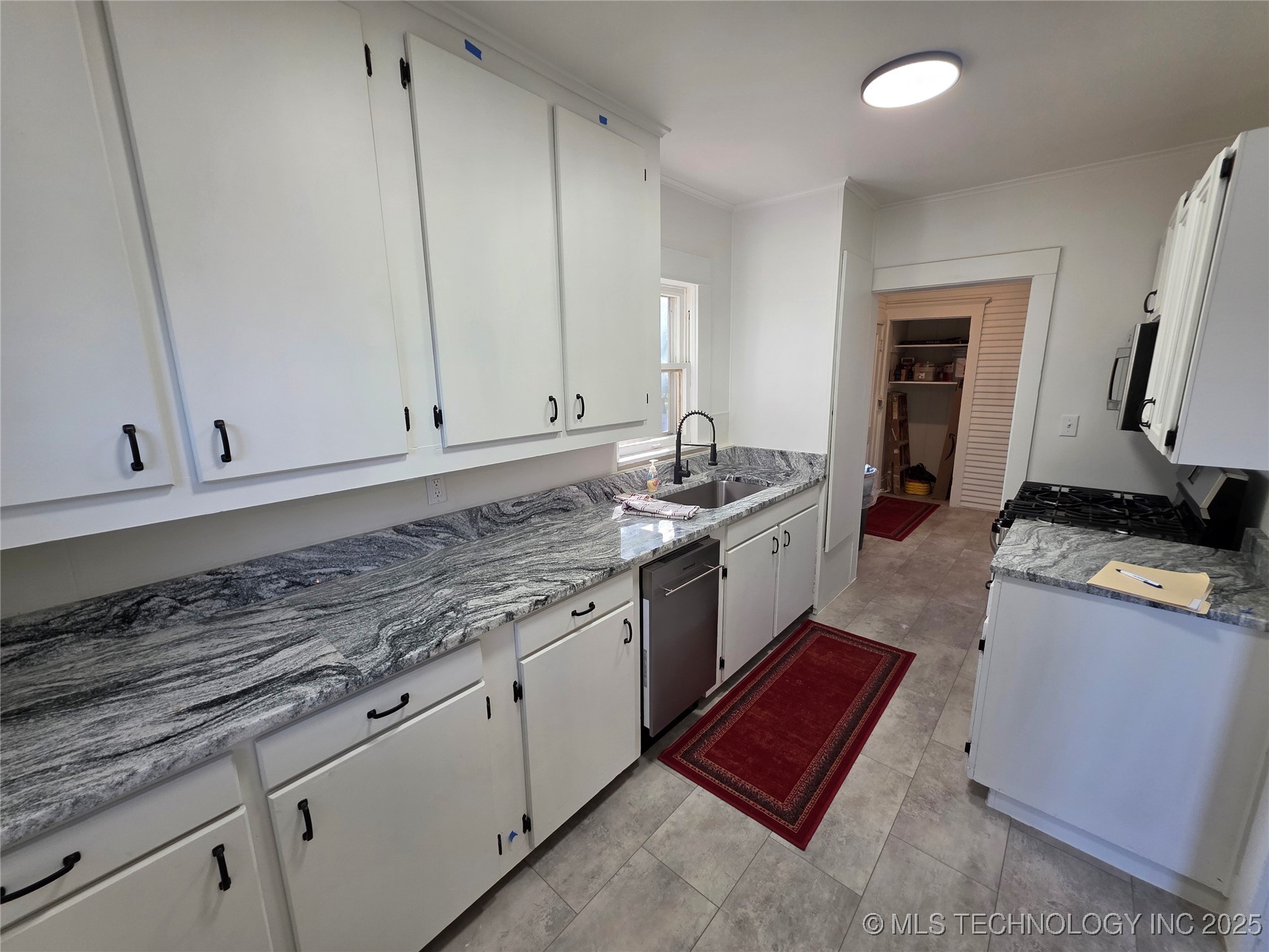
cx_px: 634
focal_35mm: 13
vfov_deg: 89.9
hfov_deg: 106.2
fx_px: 477
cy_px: 476
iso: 160
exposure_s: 1/120
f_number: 1.9
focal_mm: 2.2
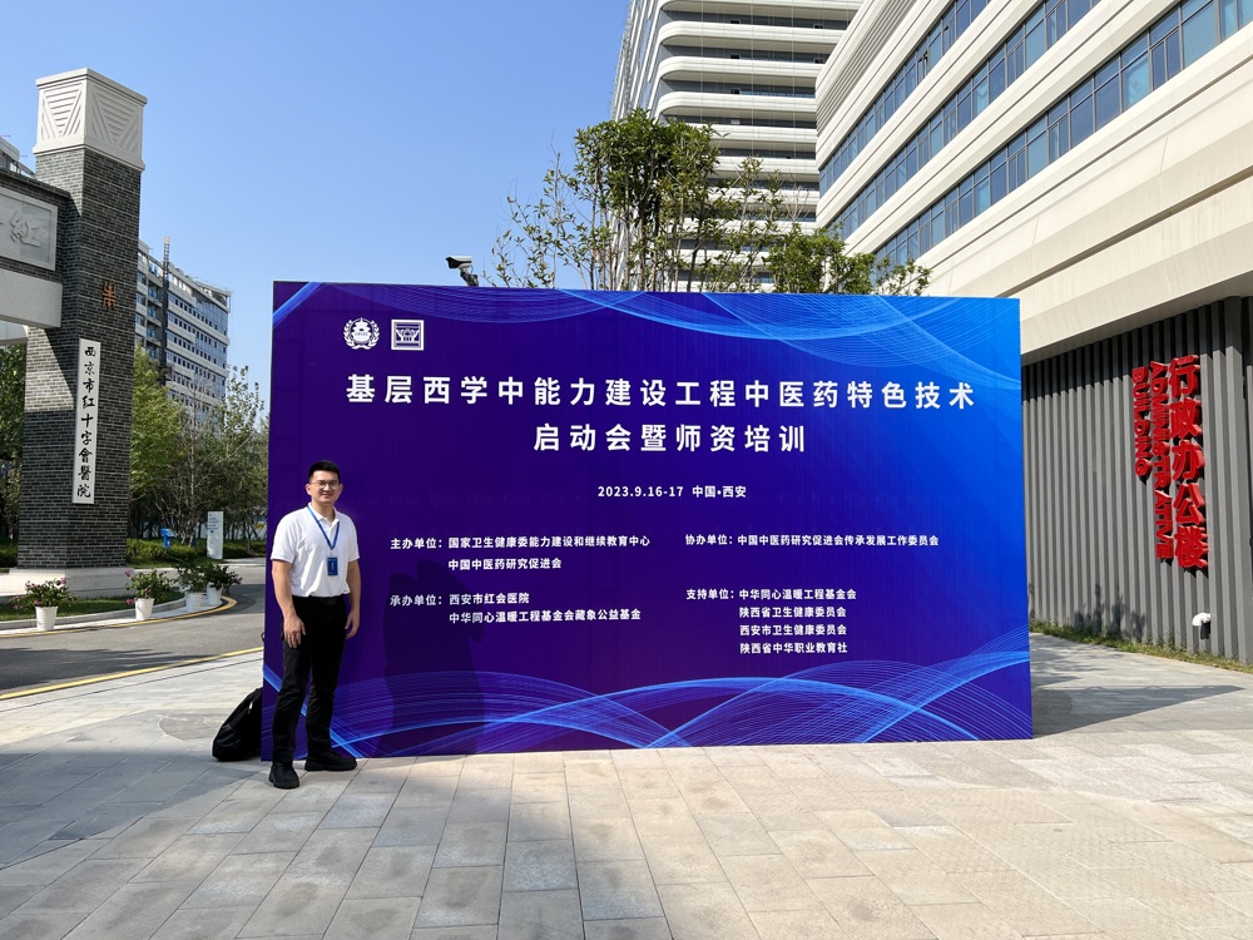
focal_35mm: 26
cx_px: 626
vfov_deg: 53.1
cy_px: 470
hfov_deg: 67.3
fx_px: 941
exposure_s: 1/3460
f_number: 1.5
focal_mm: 5.7
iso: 50
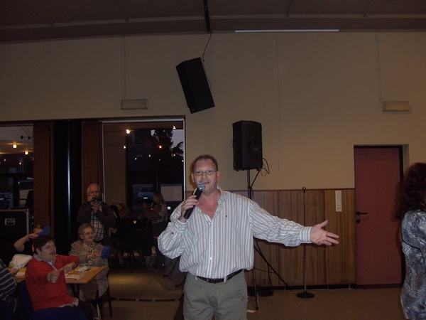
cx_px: 213
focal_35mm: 37
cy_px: 160
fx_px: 455
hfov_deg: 50.1
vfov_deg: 38.7
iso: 100
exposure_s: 1/50
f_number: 2.8
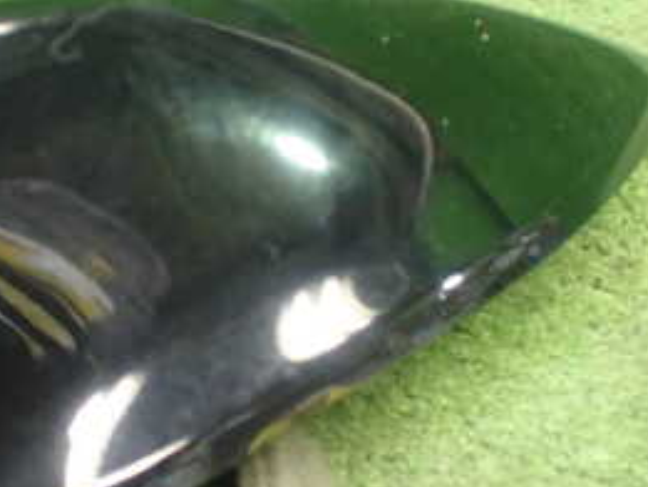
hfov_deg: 27.9
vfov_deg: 21.3
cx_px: 201
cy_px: 219
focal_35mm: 69
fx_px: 1292
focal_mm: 5.4
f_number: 2.3
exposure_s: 1/50
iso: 800
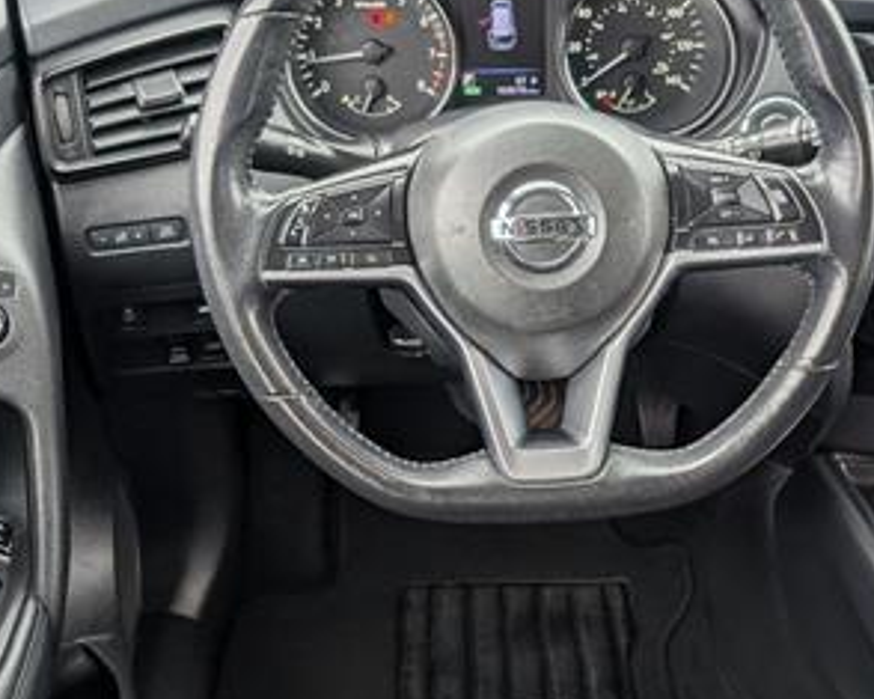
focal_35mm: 51
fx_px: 1319
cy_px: 476
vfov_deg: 29.4
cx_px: 479
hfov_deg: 36.6
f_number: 1.68
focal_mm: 6.9
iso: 20
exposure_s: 1/222
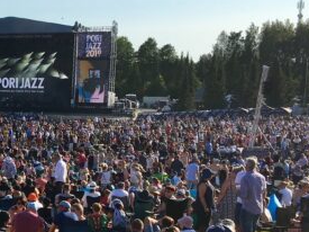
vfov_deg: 18.1
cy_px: 178
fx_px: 723
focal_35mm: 81
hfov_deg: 21.8
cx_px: -92
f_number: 2.2
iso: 25
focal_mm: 4.15
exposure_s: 1/2024
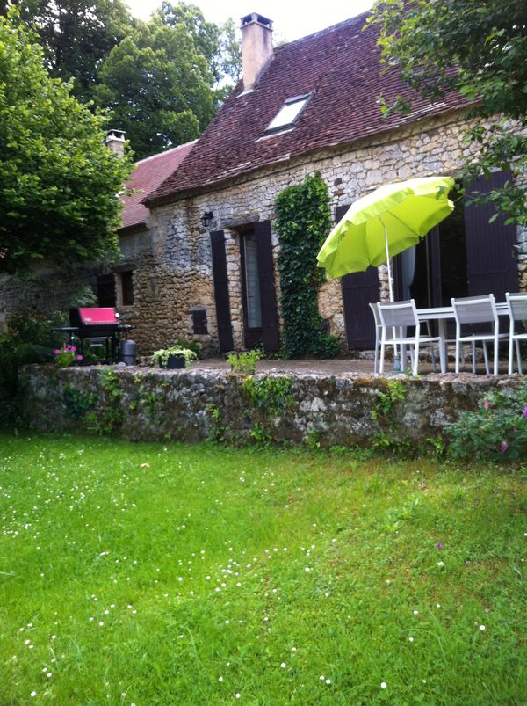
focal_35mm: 35
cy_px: 353
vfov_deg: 52.7
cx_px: 264
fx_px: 712
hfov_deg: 40.6
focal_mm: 3.85
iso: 80
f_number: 2.8
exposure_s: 1/132
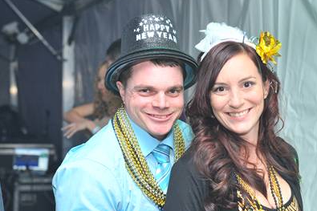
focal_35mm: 78
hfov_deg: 26.0
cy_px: 112
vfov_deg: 17.5
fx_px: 687
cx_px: 181
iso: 1250
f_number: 5
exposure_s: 1/100
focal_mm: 56
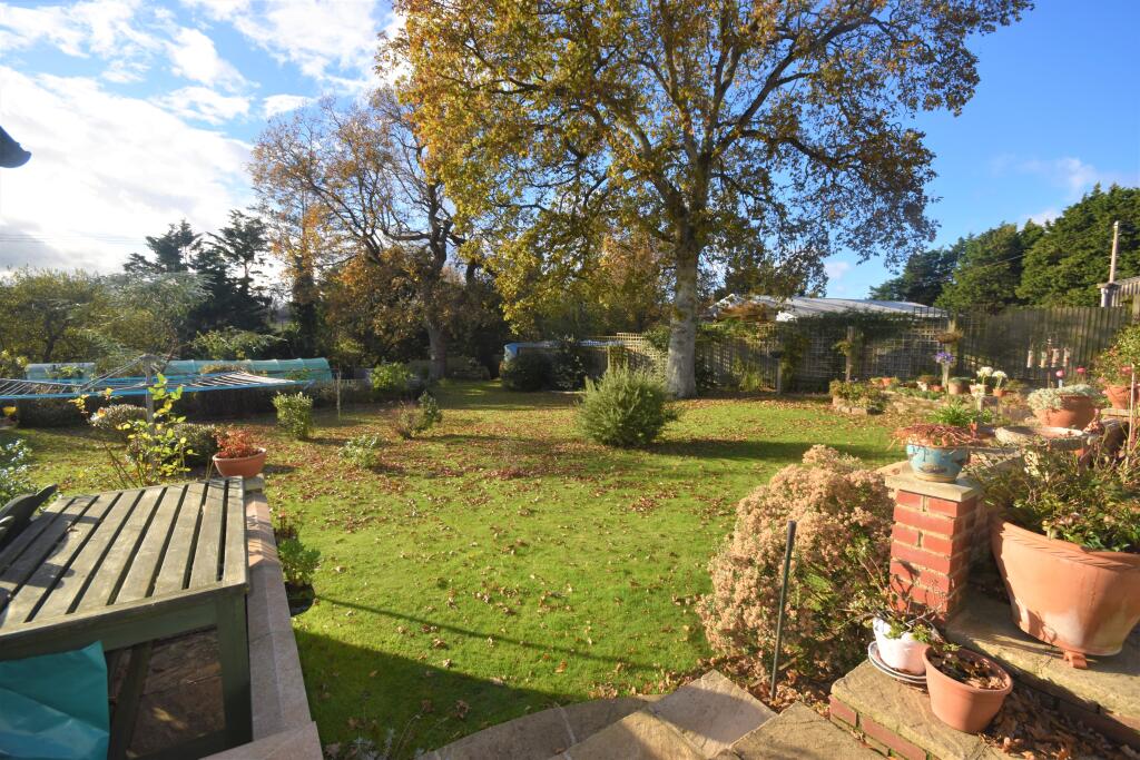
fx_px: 475
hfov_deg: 100.4
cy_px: 380
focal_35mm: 15
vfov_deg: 77.3
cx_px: 570
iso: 100
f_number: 8
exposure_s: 1/200
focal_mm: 10
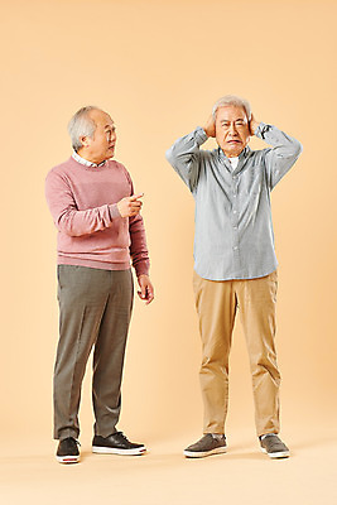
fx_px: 1150
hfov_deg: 16.7
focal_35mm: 82
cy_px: 252
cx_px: 168
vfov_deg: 24.8
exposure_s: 1/125
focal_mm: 82
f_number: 7.1
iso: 100
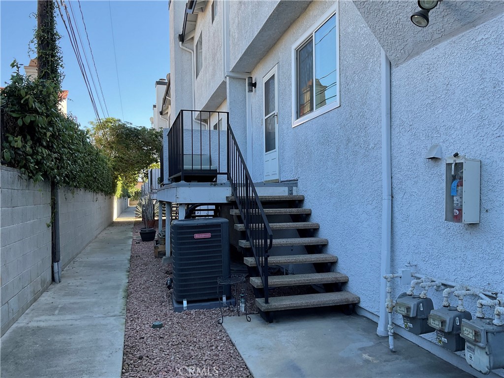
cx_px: 252
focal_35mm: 29
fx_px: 422
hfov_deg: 61.7
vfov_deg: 48.2
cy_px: 189
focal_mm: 3
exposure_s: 1/220
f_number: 1.8
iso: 16
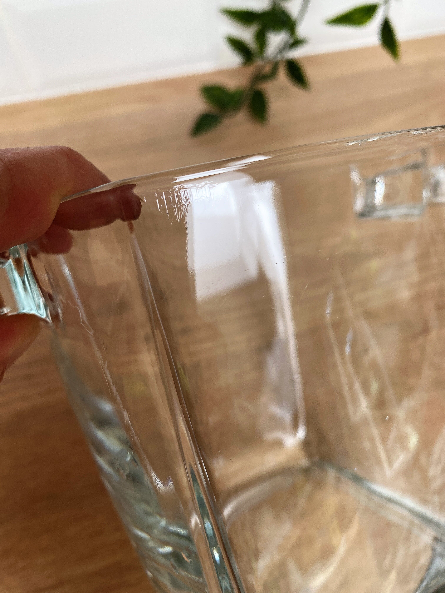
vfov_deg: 67.3
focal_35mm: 26
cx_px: 222
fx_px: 446
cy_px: 296
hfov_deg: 53.1
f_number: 1.8
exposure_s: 1/122
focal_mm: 4.25
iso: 50
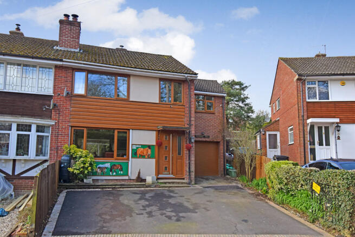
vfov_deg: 48.0
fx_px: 266
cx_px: 178
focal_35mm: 27
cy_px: 118
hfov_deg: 67.4
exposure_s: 1/250
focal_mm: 18
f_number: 8
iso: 320
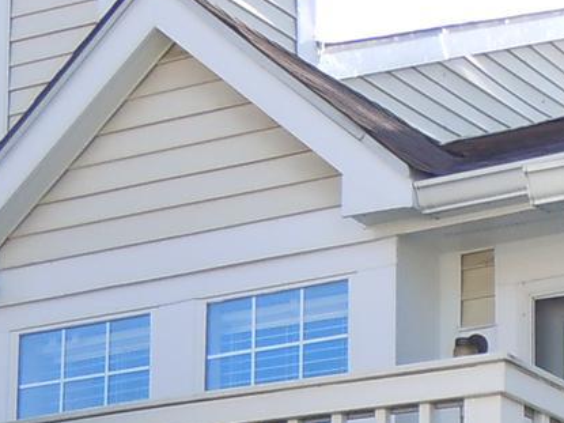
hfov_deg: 12.6
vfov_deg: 9.5
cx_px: 855
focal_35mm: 148
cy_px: 768
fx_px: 2411
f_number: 3.5
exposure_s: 1/250
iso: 100
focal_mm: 5.4
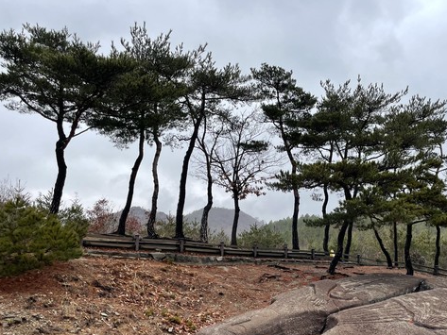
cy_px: 210
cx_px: 281
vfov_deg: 42.6
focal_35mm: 33
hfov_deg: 54.7
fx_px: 426
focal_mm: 4.2
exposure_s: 1/121
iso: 80
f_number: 1.6
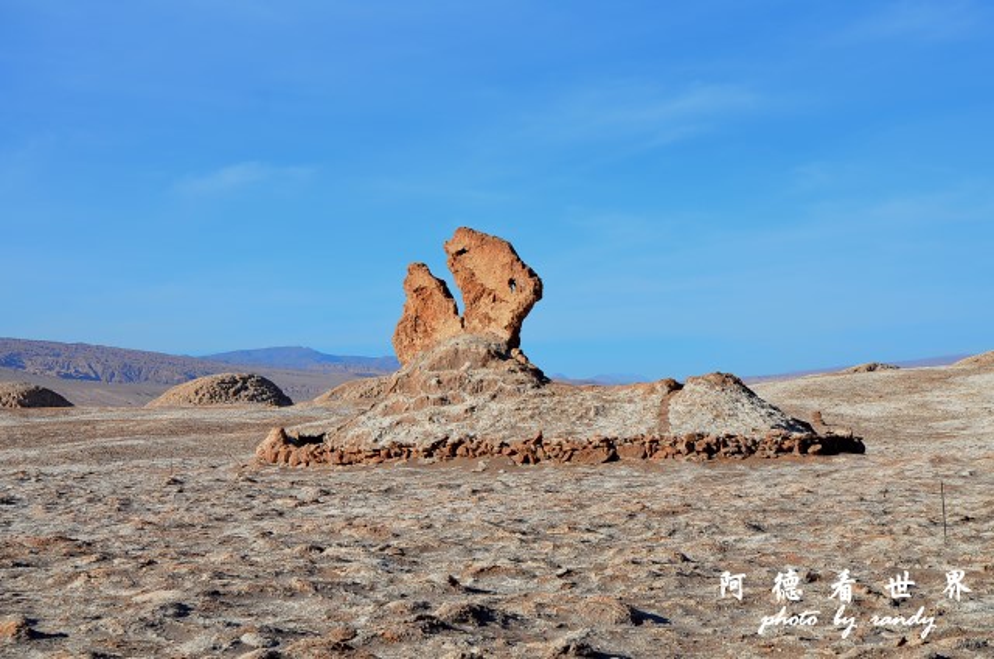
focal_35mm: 75
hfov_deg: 27.0
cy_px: 330
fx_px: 2067
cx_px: 497
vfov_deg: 18.1
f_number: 9
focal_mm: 50
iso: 100
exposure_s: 1/200
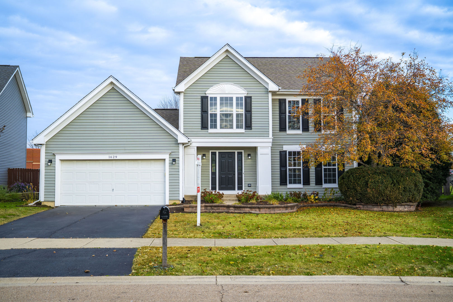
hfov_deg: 54.4
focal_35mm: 35
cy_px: 151
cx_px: 226
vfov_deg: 37.9
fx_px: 440
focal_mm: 35
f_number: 4.5
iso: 100
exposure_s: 1/80
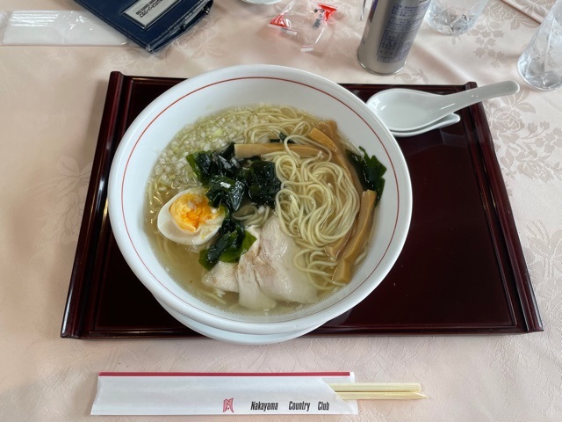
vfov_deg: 53.1
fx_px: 422
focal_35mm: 26
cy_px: 211
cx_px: 281
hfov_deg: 67.3
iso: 100
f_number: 1.6
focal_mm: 4.2
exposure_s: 1/100
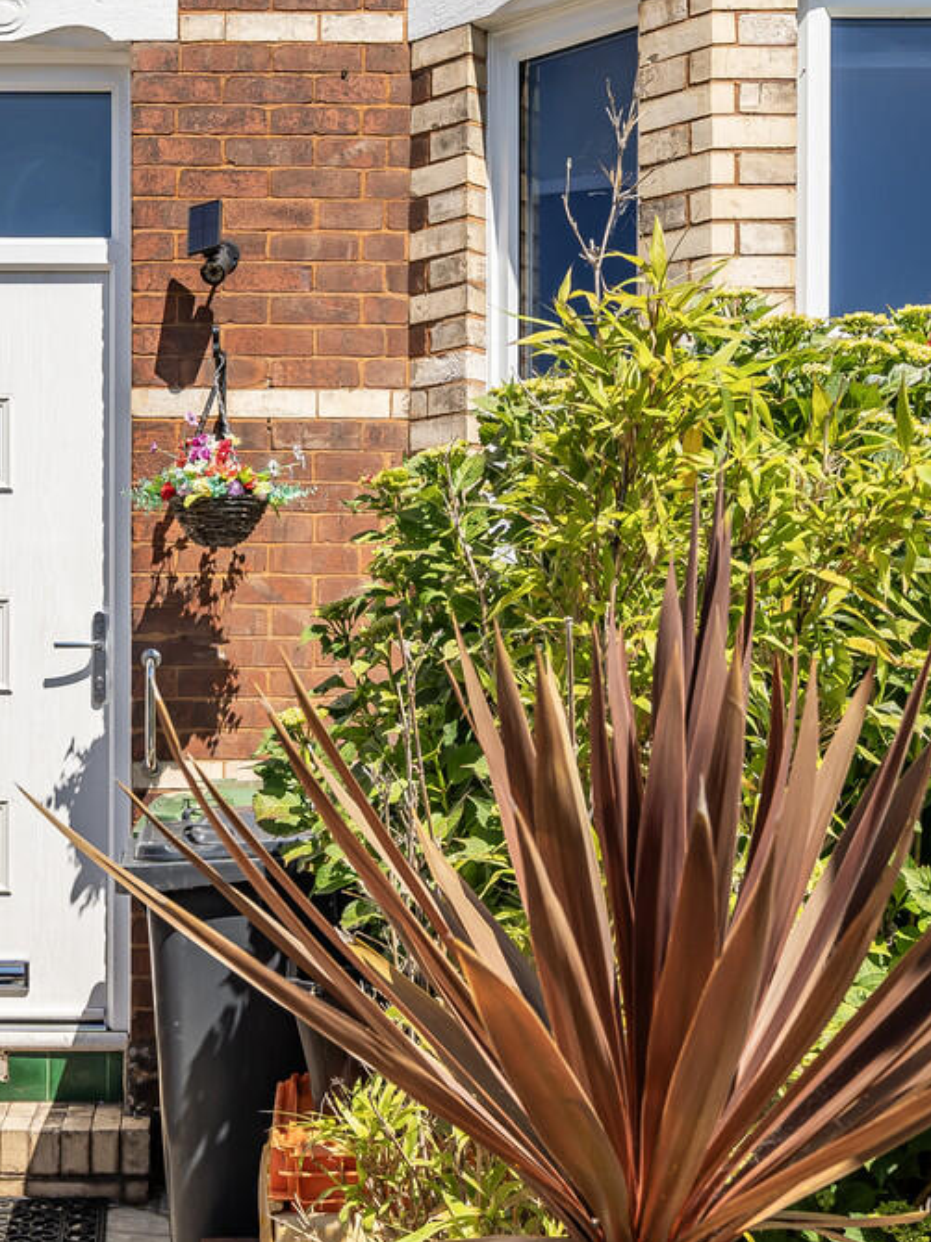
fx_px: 1794
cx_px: 208
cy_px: 626
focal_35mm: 50
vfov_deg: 38.2
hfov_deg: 28.6
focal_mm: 23
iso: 400
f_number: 8
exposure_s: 1/1000
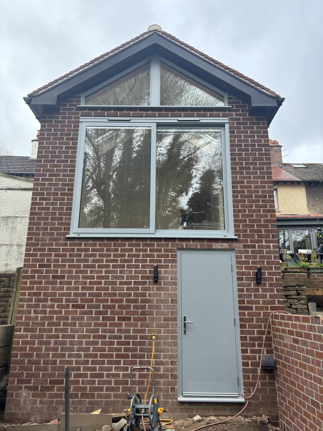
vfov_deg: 67.3
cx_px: 162
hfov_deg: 53.1
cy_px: 216
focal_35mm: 26
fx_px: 323
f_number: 1.6
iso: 125
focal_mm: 5.96
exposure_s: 1/121
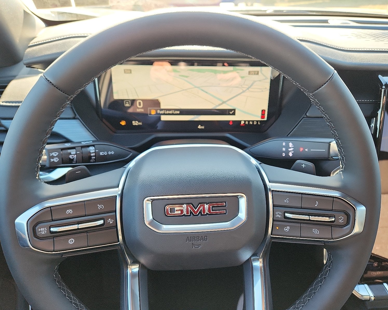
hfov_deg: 70.3
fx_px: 276
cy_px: 155
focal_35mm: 24
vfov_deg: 58.8
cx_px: 199
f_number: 1.8
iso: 90
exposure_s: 1/59.2
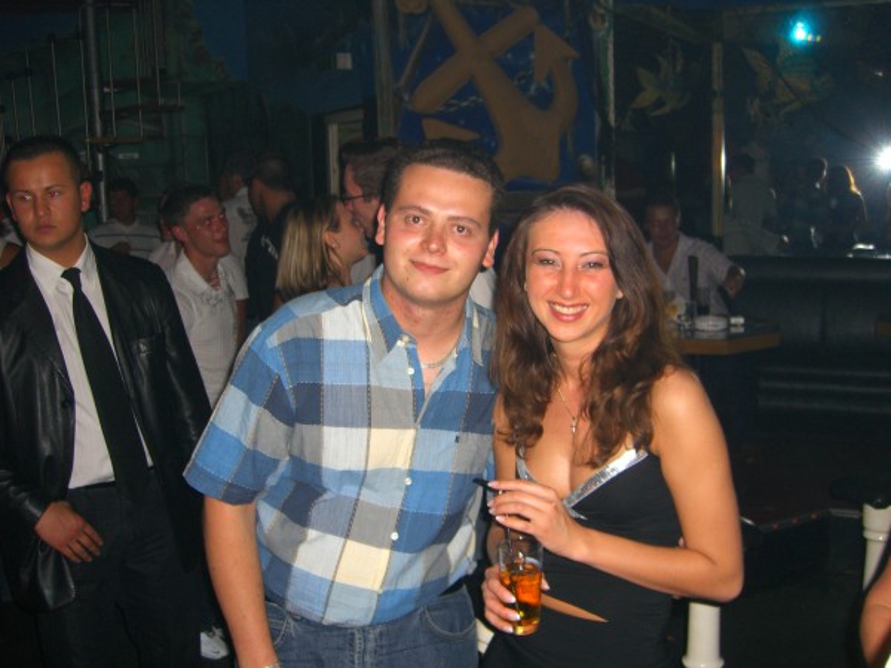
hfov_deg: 49.0
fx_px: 978
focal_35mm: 38
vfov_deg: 37.7
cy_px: 334
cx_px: 446
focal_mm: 7.9
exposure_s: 1/60
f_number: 2.8
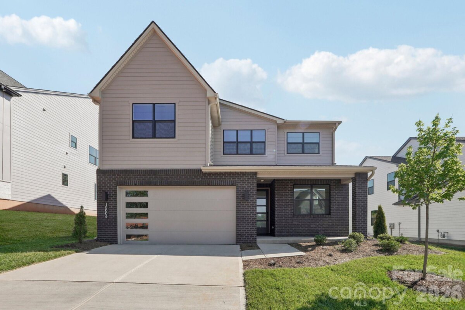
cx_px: 232
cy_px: 155
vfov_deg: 77.3
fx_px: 194
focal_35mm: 15
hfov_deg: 100.4
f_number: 8
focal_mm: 10
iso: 100
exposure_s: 1/125
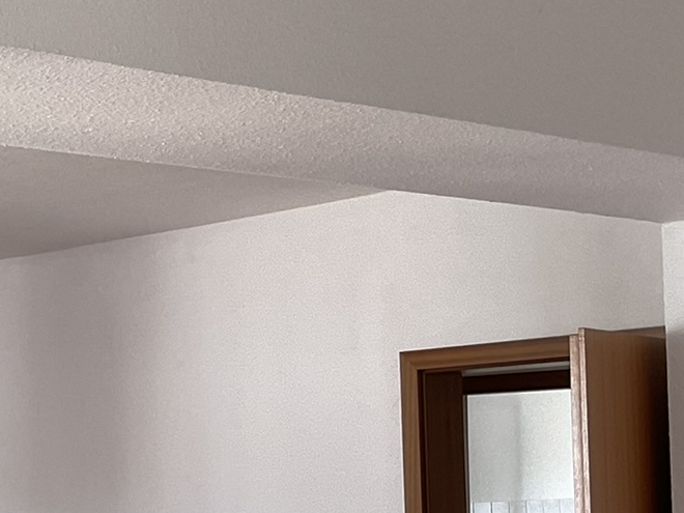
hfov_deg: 20.1
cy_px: 468
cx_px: -177
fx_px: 1778
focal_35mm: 90
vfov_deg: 16.2
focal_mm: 3
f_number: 1.8
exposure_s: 1/69
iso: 64
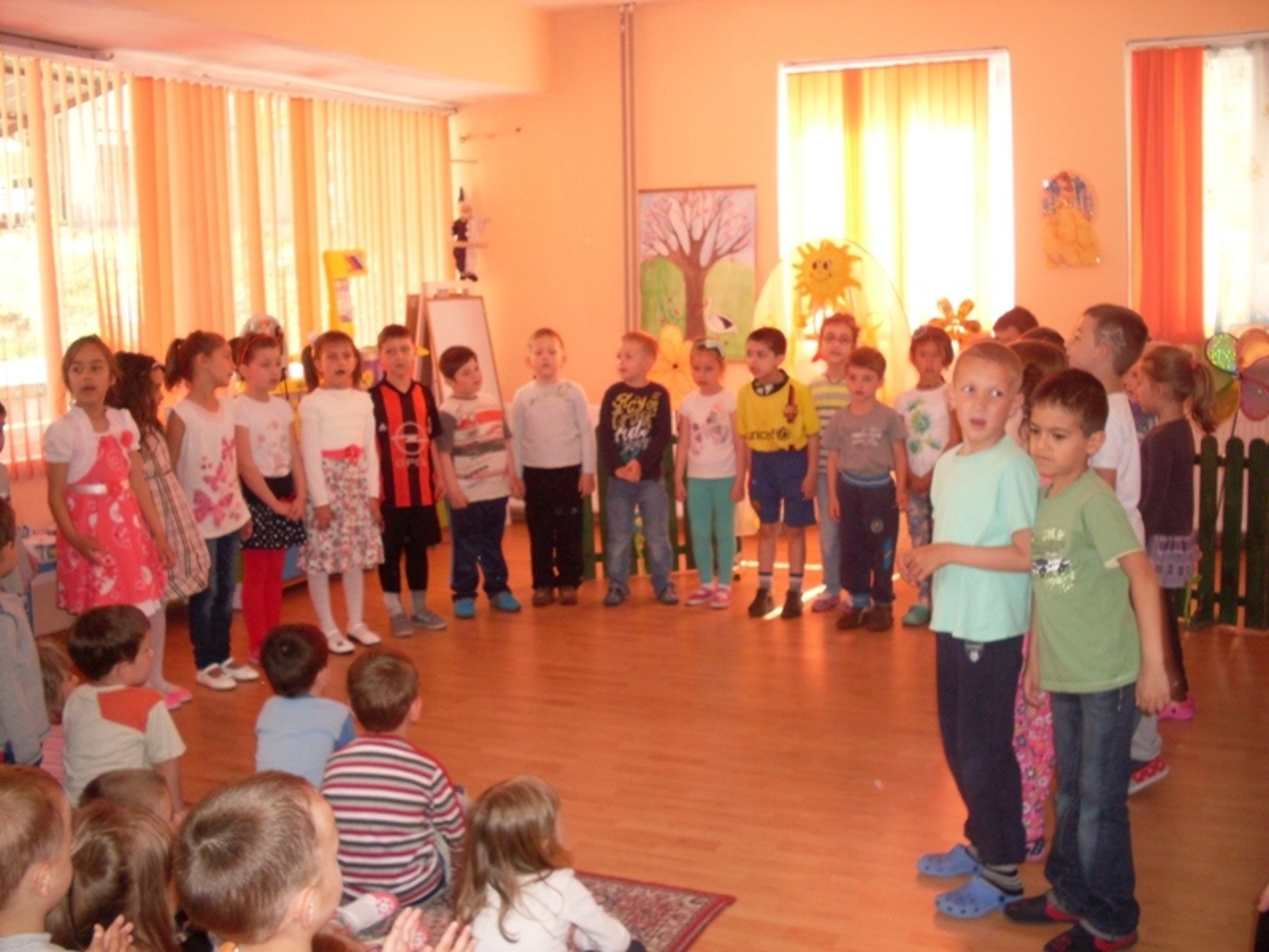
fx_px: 1393
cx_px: 634
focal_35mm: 38
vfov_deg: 37.7
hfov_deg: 49.0
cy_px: 476
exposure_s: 1/45
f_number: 2.8
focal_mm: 6.3
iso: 160
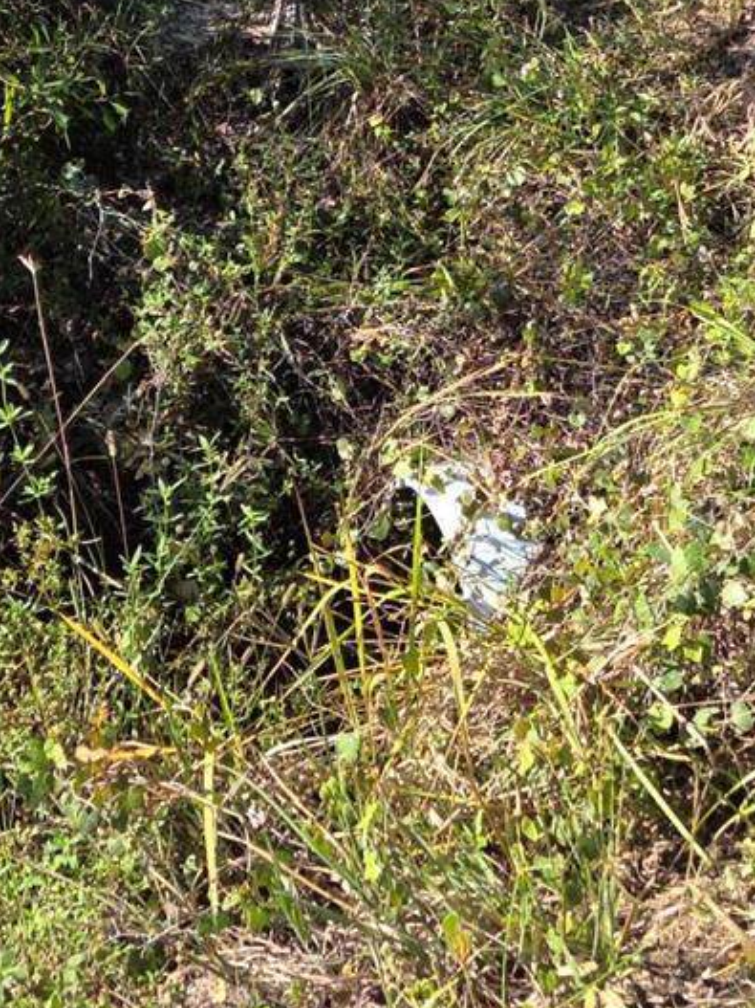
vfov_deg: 27.2
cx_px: 422
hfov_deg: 21.9
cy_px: -17
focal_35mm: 67
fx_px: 1949
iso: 25
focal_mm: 5.4
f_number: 1.8
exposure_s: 1/655
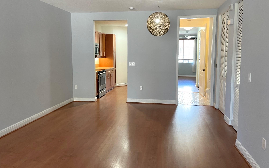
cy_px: 72
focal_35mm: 28
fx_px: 205
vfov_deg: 44.4
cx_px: 135
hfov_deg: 66.5
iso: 125
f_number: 1.6
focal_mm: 4.2
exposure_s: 1/60
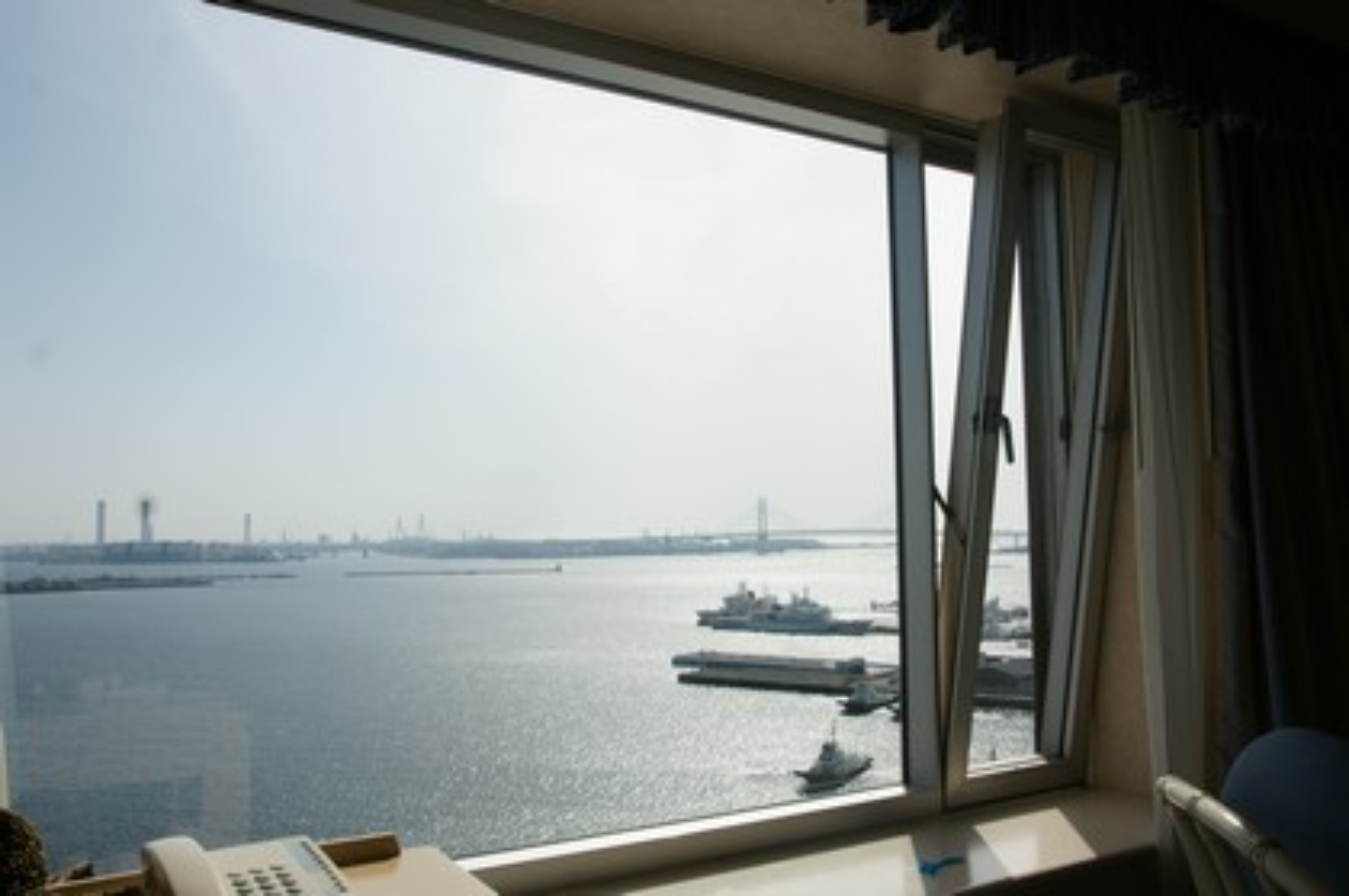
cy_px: 448
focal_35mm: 27
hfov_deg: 67.4
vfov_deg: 47.8
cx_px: 674
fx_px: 1011
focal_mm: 18
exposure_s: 1/640
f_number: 9
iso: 200
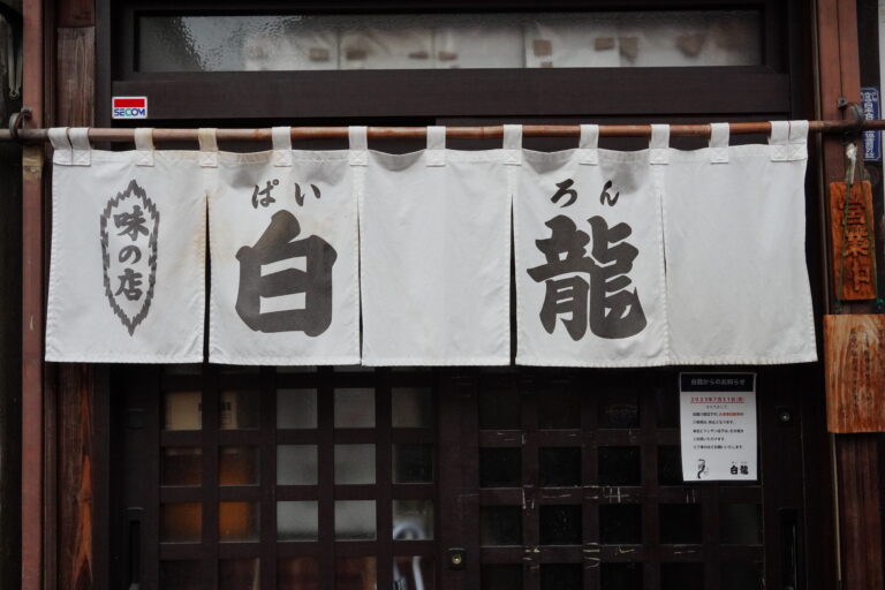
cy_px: 295
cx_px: 442
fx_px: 664
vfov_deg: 47.9
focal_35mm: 27
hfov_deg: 67.4
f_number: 11
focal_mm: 18
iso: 2500
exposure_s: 1/500
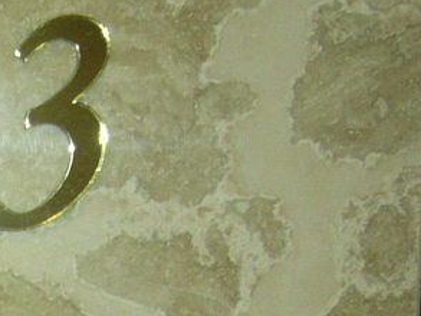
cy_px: 444
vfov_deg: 9.5
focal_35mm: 153
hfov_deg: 12.4
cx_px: -185
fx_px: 1862
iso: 100
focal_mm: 5.8
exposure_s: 1/60
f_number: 2.8
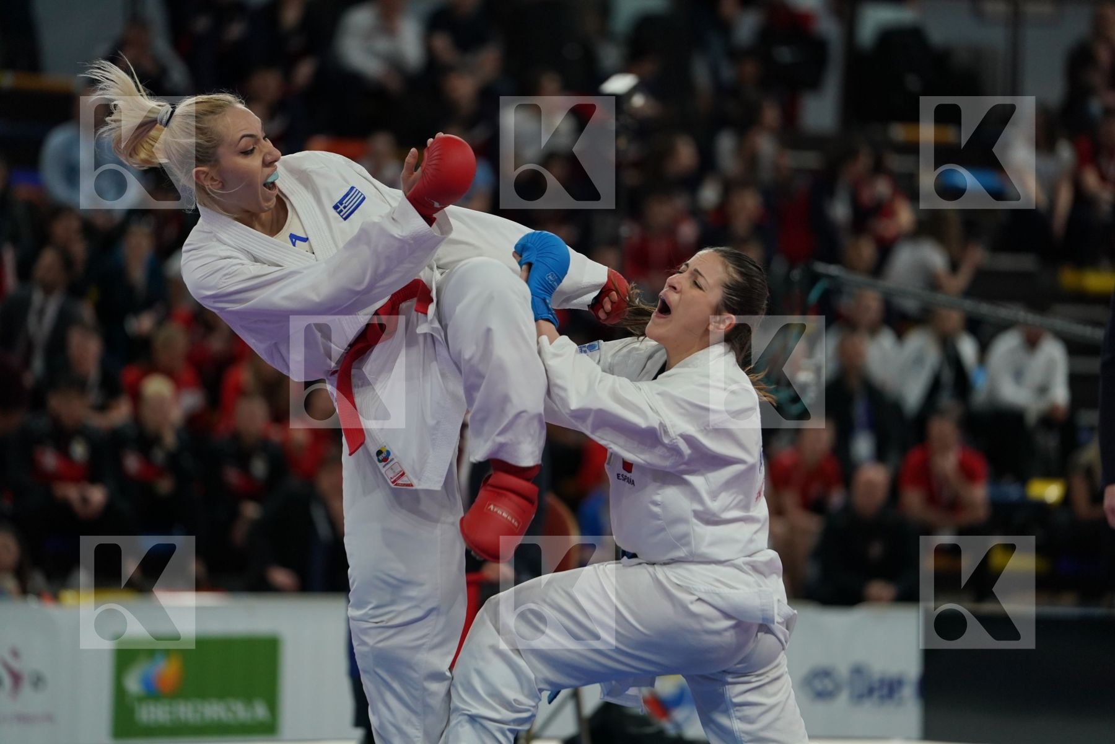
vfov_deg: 6.9
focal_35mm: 200
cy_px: 372
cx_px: 558
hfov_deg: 10.3
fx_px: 6194
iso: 1600
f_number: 2.8
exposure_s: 1/1000
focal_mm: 200
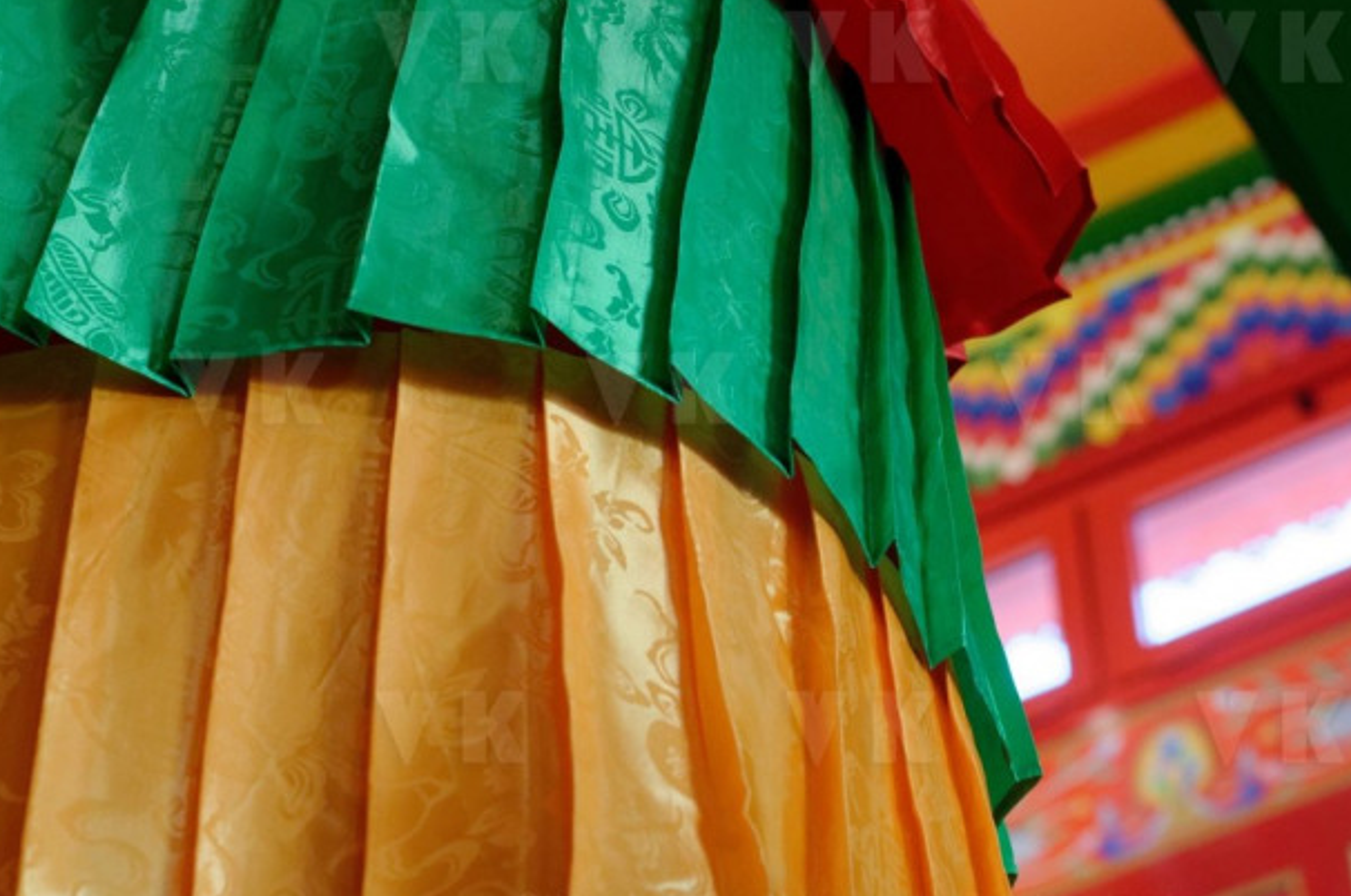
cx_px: 858
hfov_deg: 20.6
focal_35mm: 99
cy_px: 457
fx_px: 3709
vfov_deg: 13.8
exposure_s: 1/160
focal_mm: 50
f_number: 5.6
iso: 2000
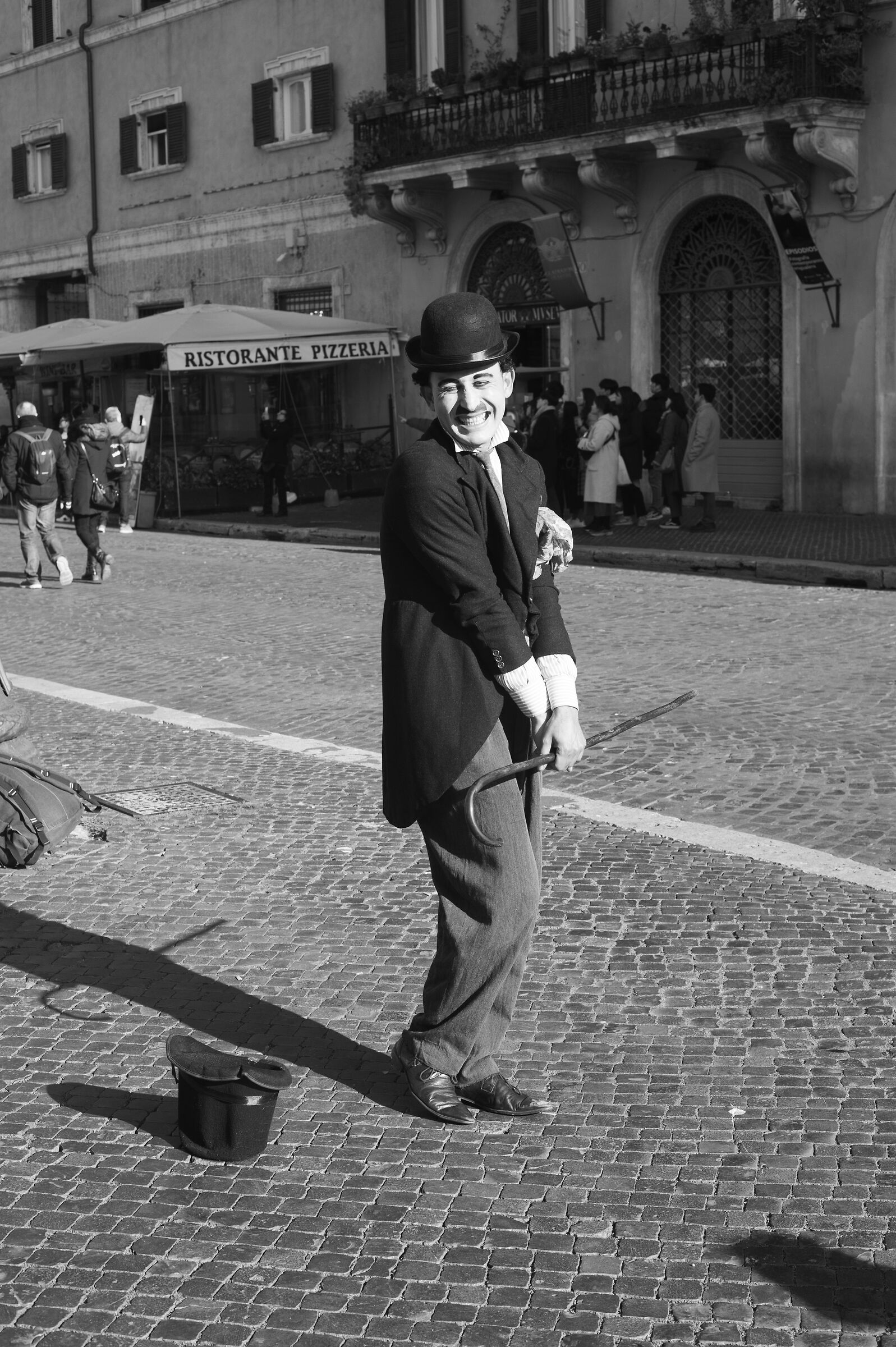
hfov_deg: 27.0
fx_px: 1869
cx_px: 448
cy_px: 674
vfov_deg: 39.6
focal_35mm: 50
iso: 400
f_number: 9
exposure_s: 1/320
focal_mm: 50
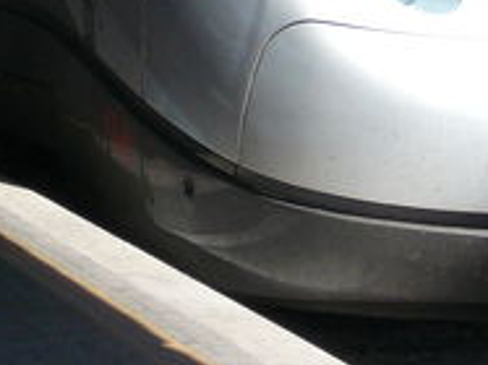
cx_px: 418
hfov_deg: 7.2
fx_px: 3874
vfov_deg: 5.3
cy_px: -231
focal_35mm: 275
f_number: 4.8
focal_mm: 13.2
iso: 100
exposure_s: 1/320
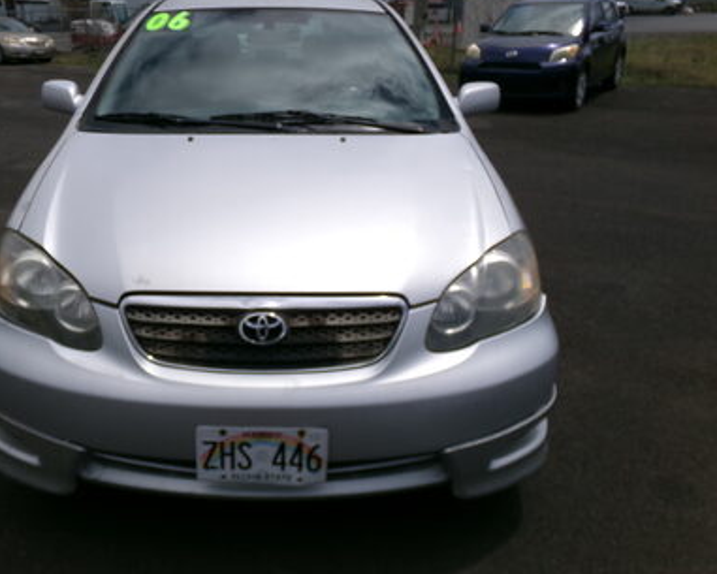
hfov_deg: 55.1
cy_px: 279
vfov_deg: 45.8
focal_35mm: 32
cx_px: 275
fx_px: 679
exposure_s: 1/300
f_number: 11.07
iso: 100
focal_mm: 4.3
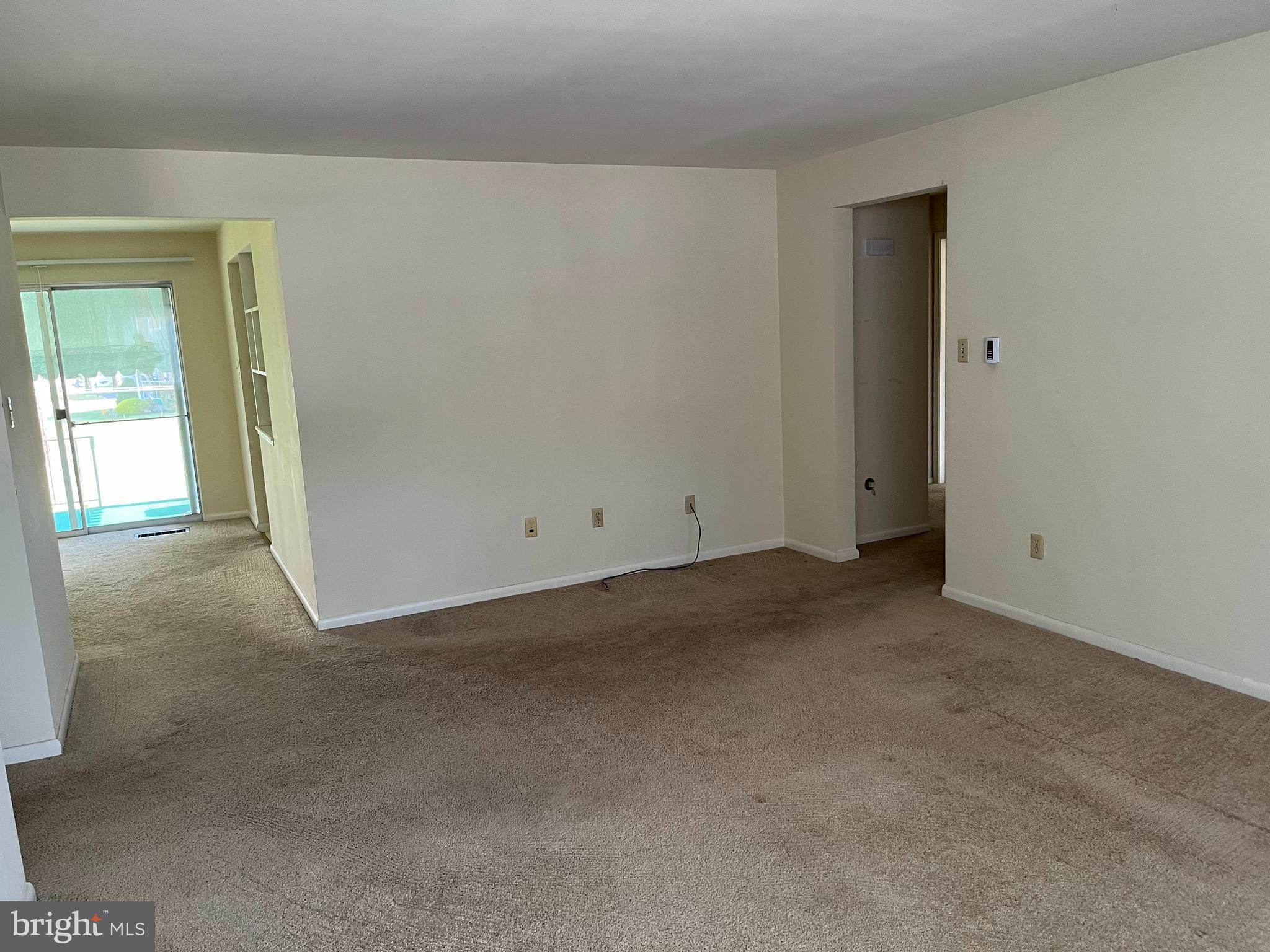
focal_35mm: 26
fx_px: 954
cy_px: 476
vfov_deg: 53.1
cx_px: 635
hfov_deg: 67.3
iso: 160
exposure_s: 1/60
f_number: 1.6
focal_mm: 5.1
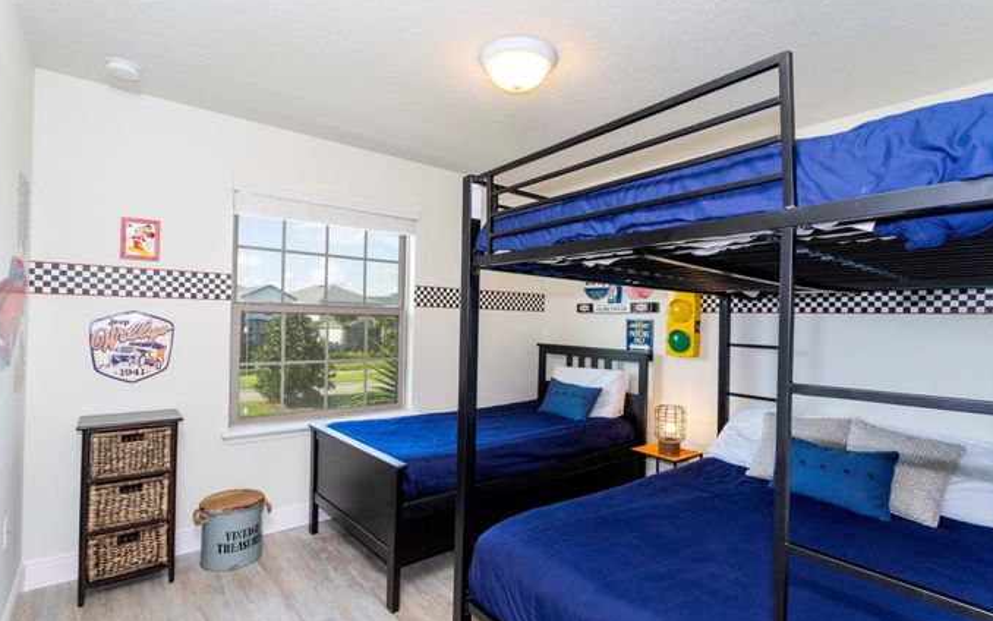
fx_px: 487
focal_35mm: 18
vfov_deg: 65.0
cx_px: 493
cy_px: 314
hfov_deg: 91.1
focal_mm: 17
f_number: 22
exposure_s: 1/160
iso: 1250
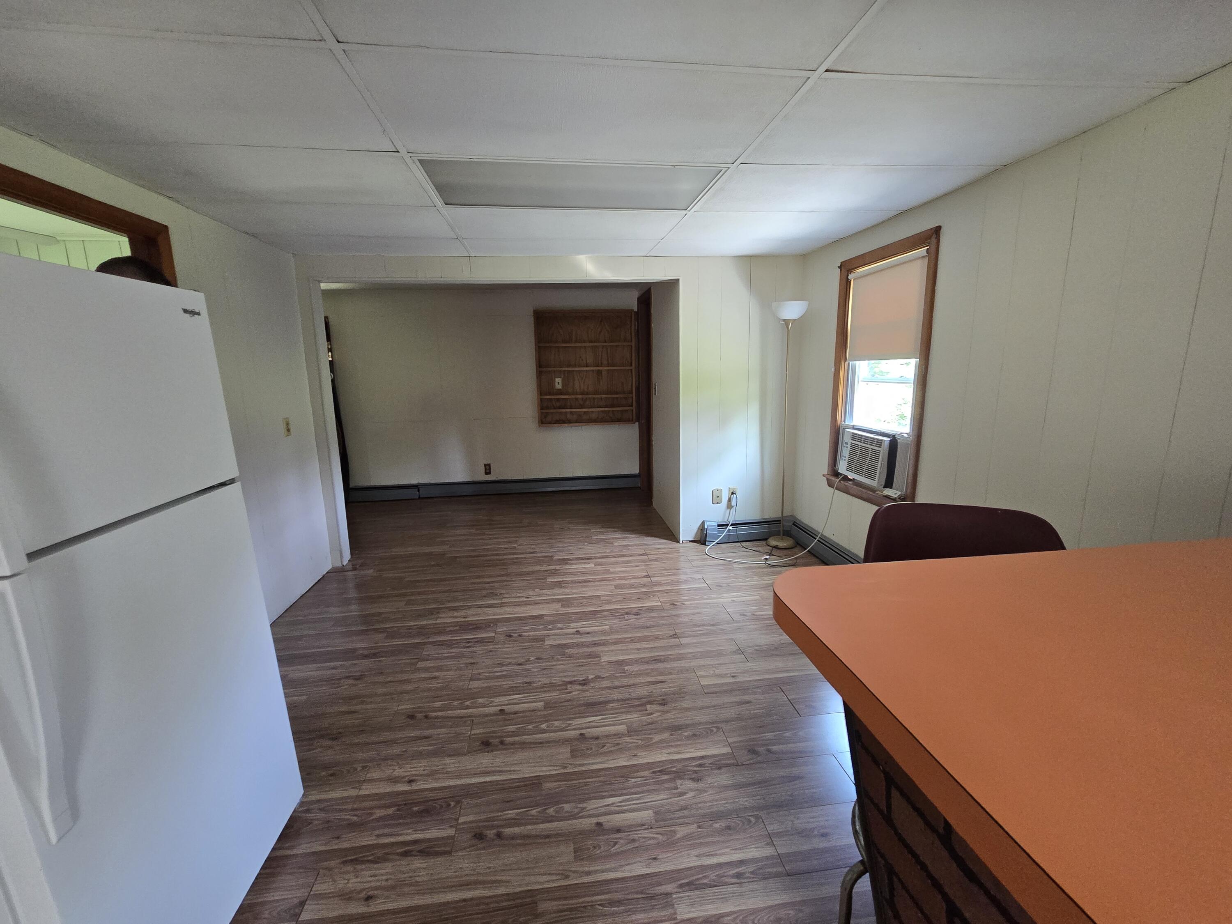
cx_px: 616
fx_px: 463
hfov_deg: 106.2
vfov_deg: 89.9
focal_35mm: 13
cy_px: 462
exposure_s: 1/60
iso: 500
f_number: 2.2
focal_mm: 2.2
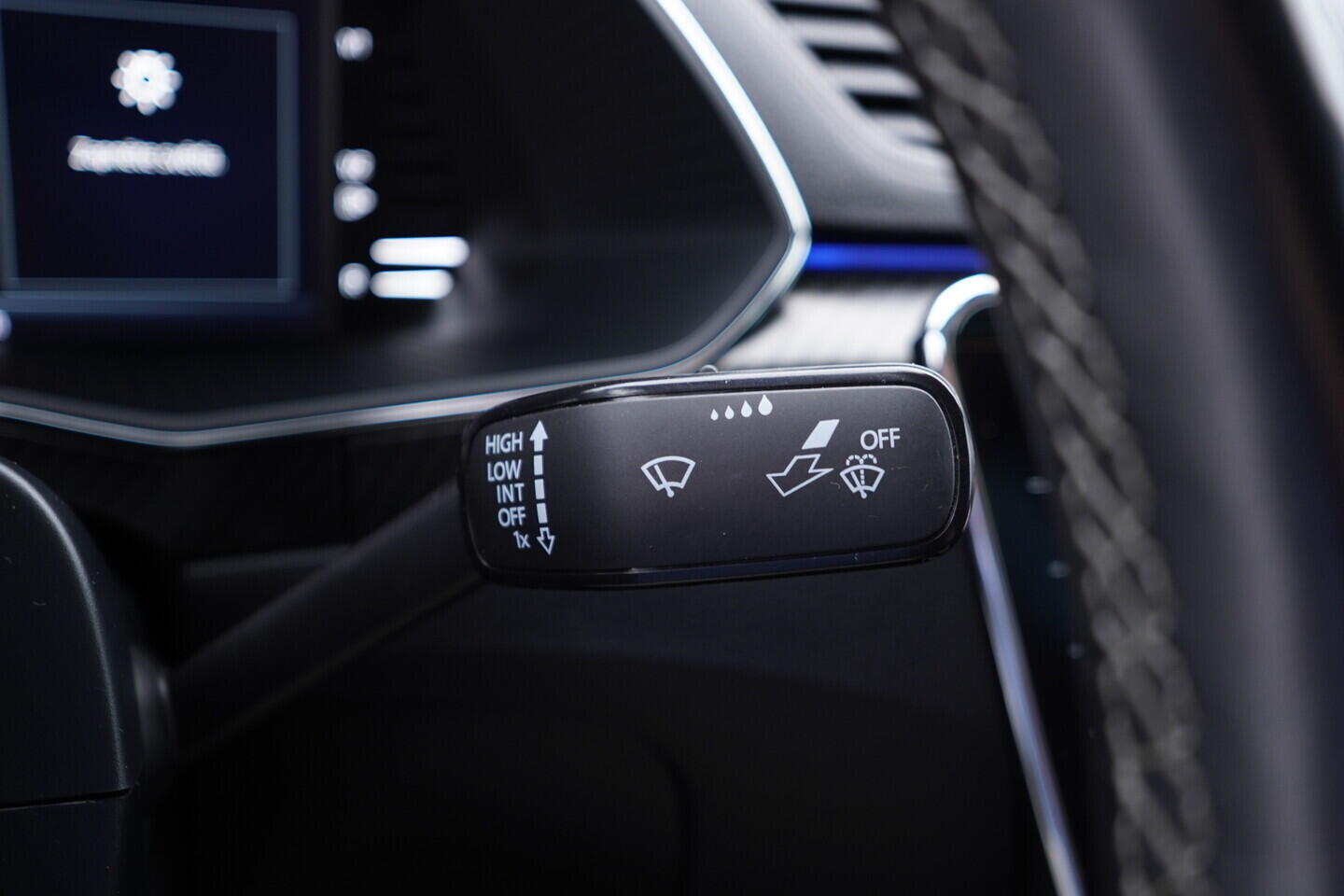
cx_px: 672
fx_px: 1344
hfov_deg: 53.1
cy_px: 448
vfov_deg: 36.9
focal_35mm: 36
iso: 320
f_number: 2.8
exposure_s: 1/40
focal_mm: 24
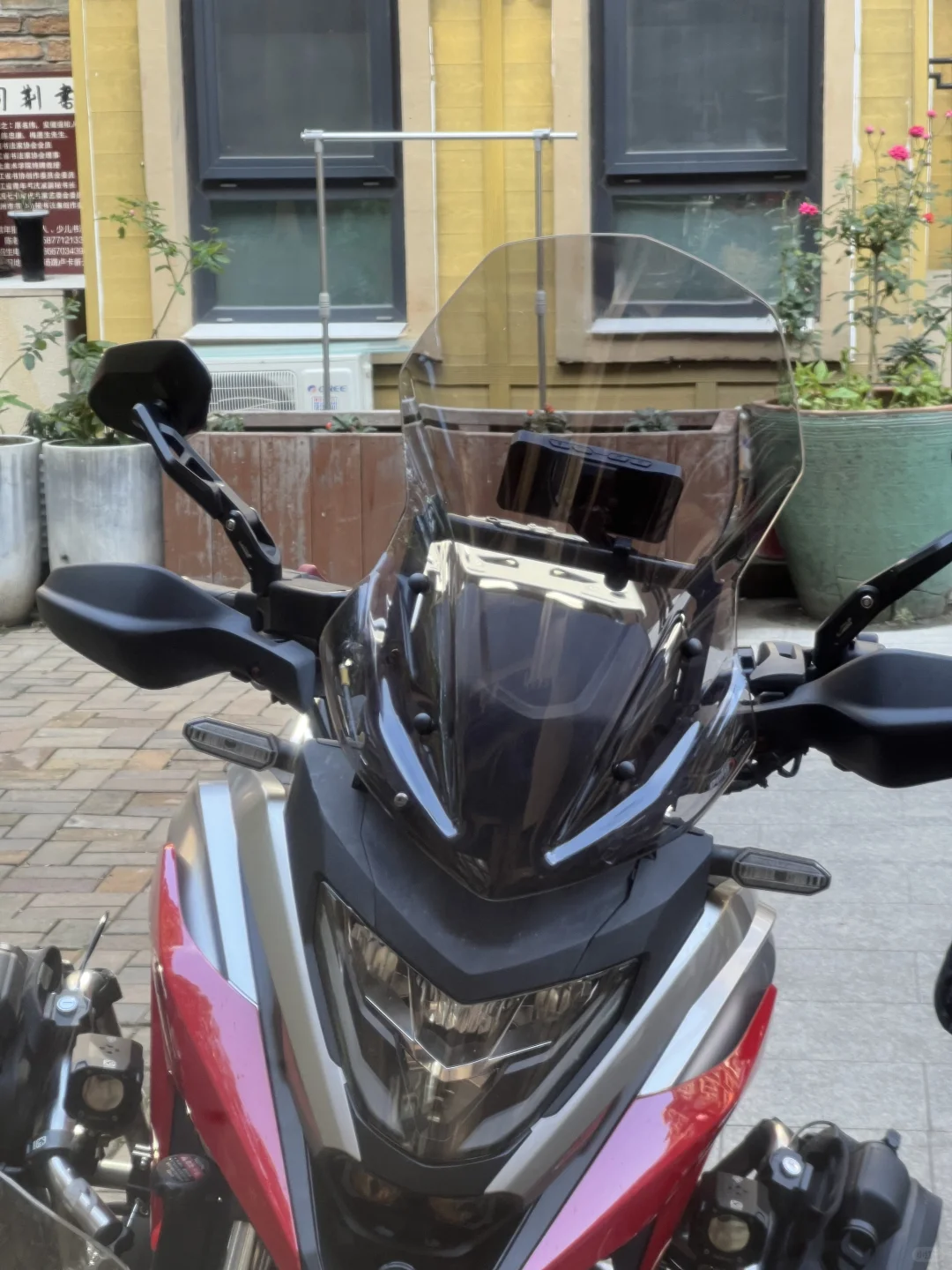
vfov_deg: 25.3
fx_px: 2824
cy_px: 635
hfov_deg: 19.1
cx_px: 476
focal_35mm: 77
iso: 80
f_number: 2.8
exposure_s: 1/99
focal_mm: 9
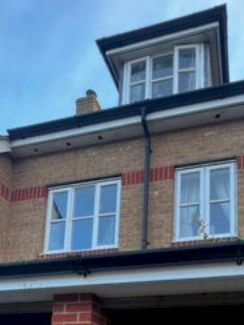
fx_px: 263
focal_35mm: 28
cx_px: 176
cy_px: 344
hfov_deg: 48.3
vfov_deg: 48.4
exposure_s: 1/99
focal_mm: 1.57
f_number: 1.8
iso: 64
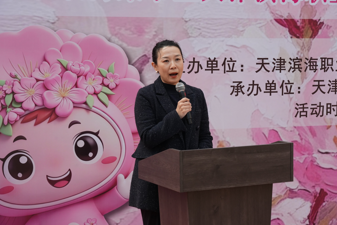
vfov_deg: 17.3
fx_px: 739
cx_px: 168
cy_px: 112
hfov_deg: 25.7
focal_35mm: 79
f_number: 10
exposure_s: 1/500
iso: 800
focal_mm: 79
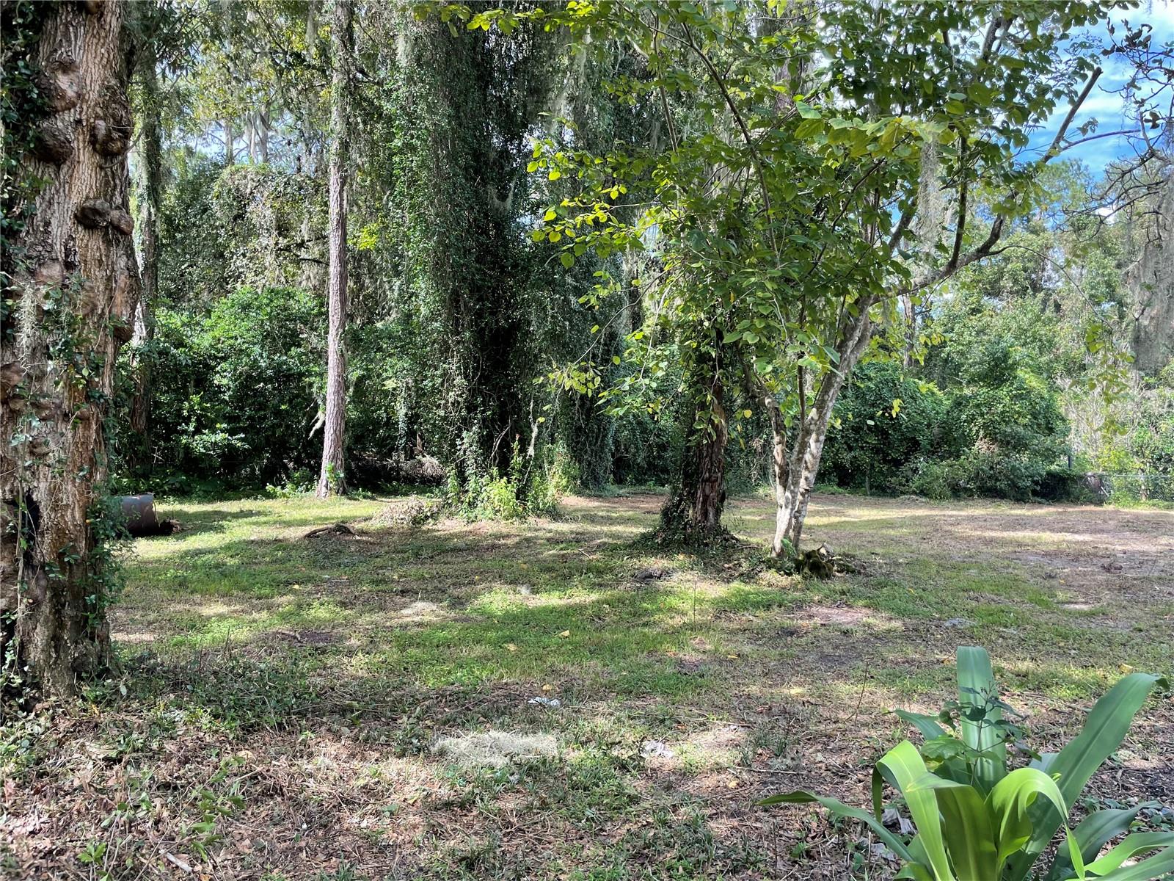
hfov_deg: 67.3
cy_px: 440
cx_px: 587
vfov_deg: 53.1
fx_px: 882
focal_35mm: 26
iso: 32
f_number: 1.6
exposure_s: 1/450
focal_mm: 4.2
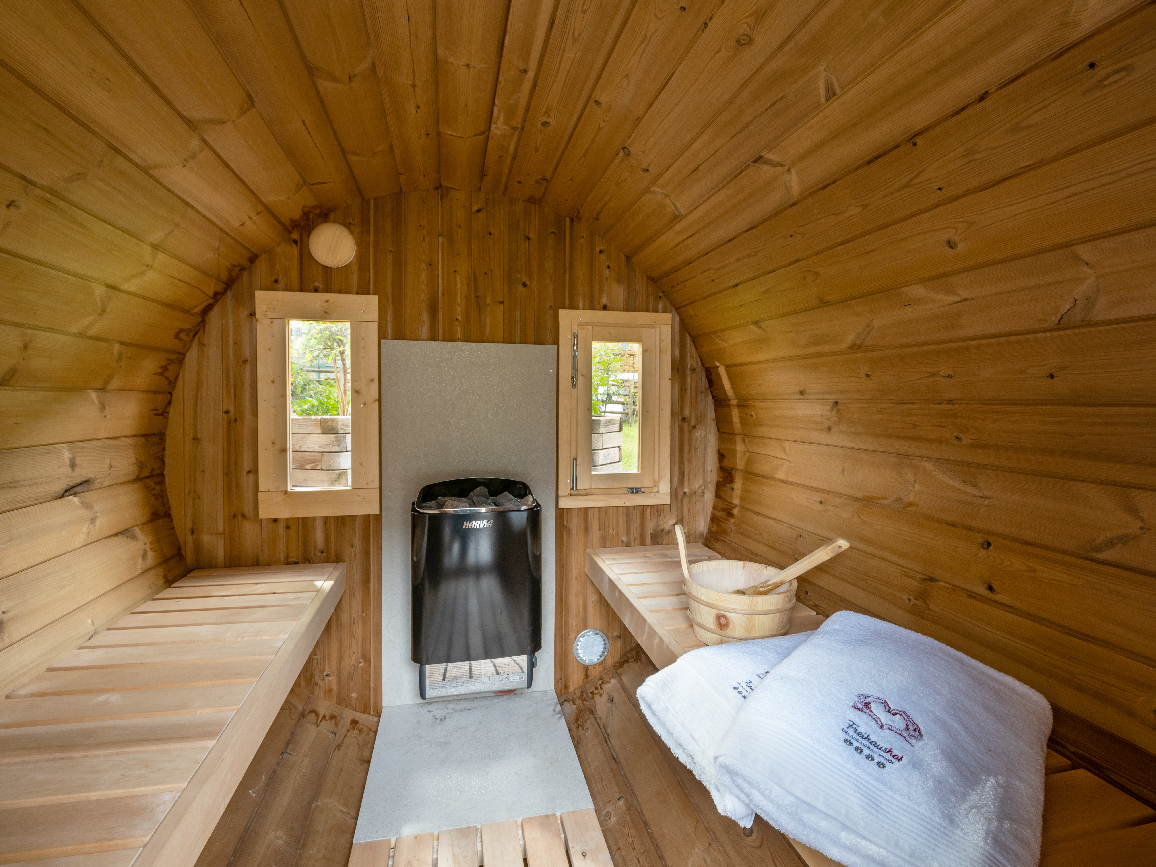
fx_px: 534
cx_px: 578
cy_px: 434
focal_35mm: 16
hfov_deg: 94.5
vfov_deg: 78.1
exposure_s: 1/5
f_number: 7.1
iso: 250
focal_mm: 8
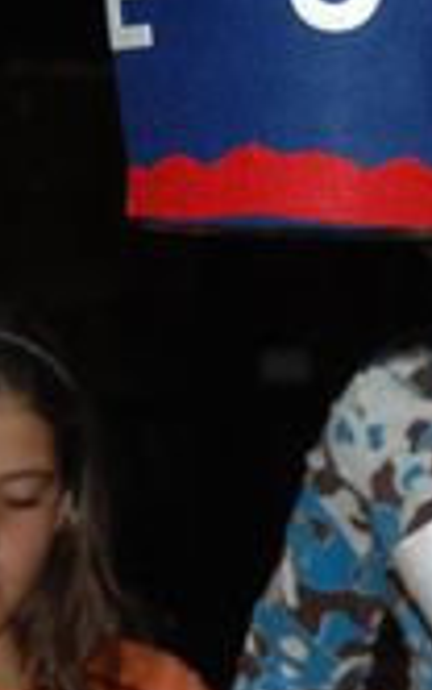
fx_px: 4212
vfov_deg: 9.4
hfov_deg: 5.8
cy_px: 409
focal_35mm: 224
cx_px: 519
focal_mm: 38
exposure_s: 1/125
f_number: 4.2
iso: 200
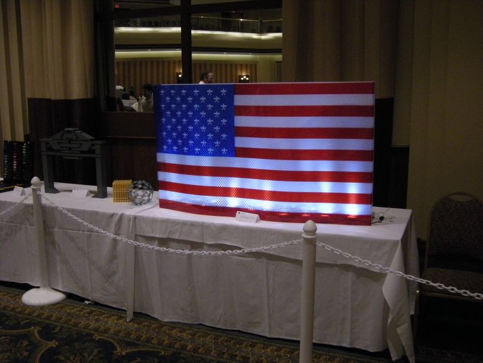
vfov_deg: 37.7
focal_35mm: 38
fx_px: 530
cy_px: 182
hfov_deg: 49.0
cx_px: 242
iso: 398
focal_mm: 6.3
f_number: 3.2
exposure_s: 1/59
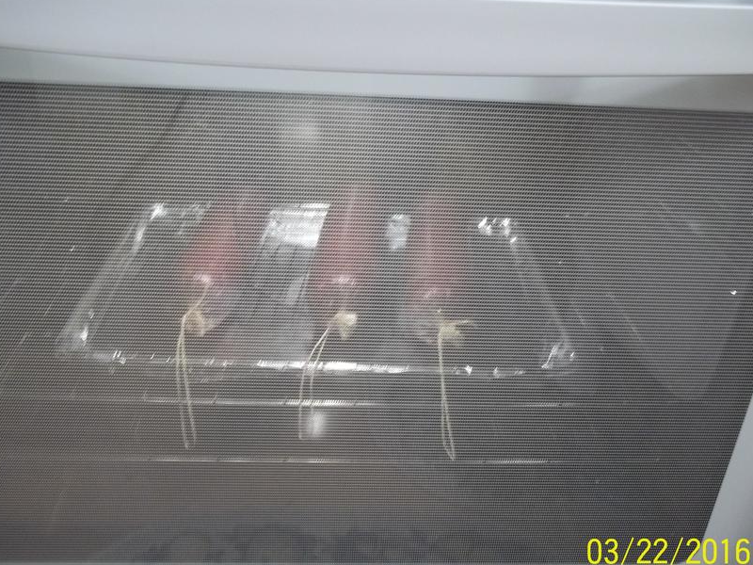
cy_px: 311
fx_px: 783
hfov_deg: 51.4
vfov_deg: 39.6
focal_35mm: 36
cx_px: 370
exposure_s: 1/15
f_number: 2.9
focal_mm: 5.7
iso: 160
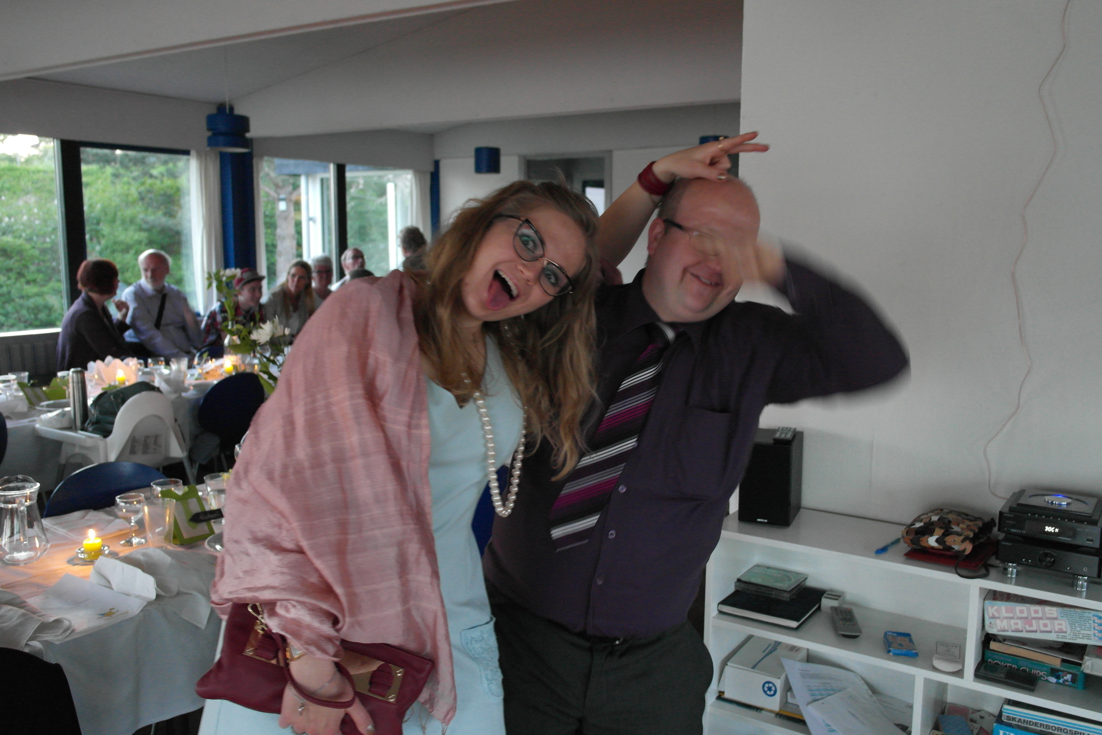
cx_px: 551
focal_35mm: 30
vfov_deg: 43.6
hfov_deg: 61.9
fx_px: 918
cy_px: 368
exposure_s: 1/20
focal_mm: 20
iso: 1600
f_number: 3.5
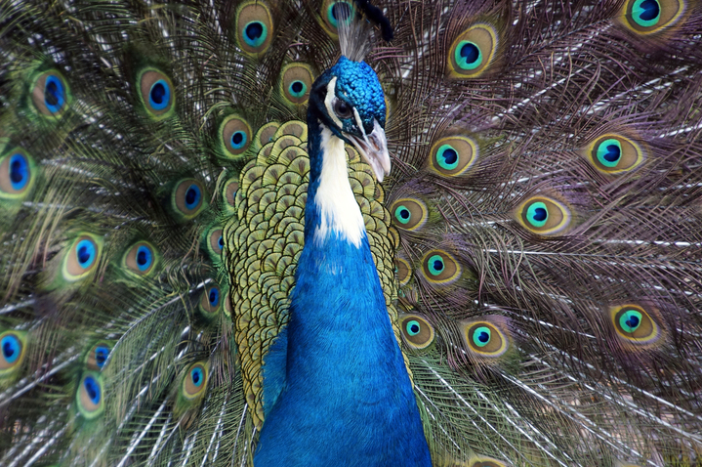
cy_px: 213
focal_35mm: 334
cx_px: 312
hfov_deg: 6.2
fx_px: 6507
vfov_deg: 4.1
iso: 400
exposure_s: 1/100
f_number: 6.3
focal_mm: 200
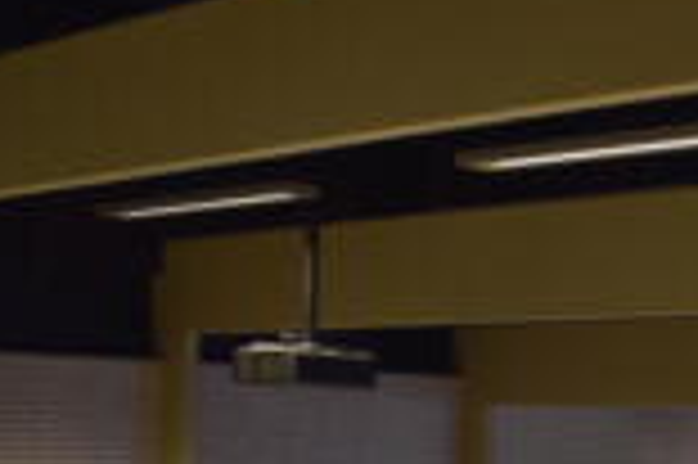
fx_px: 1685
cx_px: 716
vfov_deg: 15.3
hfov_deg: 22.4
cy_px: 502
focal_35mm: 87
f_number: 4
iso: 640
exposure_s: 1/60
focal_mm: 18
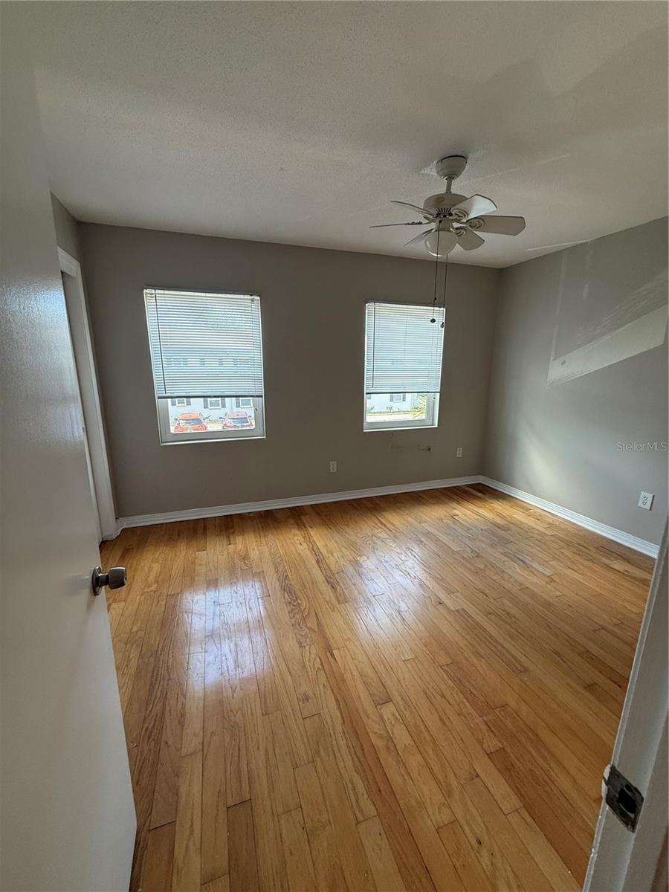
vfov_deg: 102.1
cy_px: 446
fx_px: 361
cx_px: 334
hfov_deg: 85.7
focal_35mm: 14
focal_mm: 2.22
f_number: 2.2
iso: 100
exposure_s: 1/120
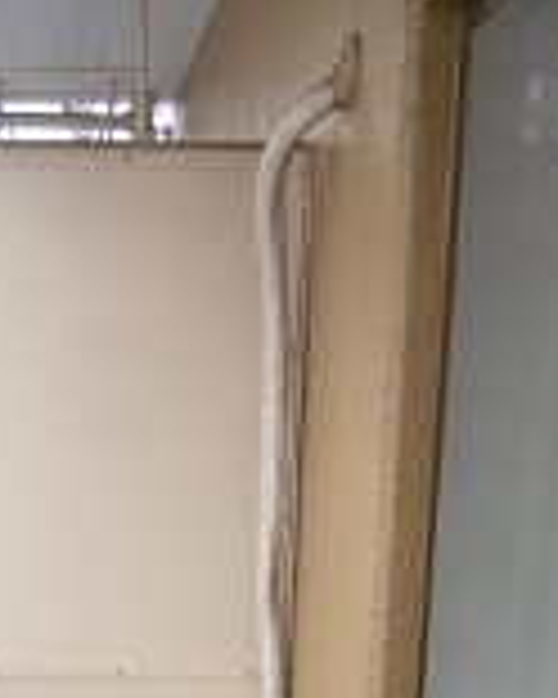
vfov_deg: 26.3
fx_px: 1342
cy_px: 815
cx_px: 50
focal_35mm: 65
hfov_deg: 22.9
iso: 200
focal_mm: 4.3
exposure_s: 1/250
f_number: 2.2
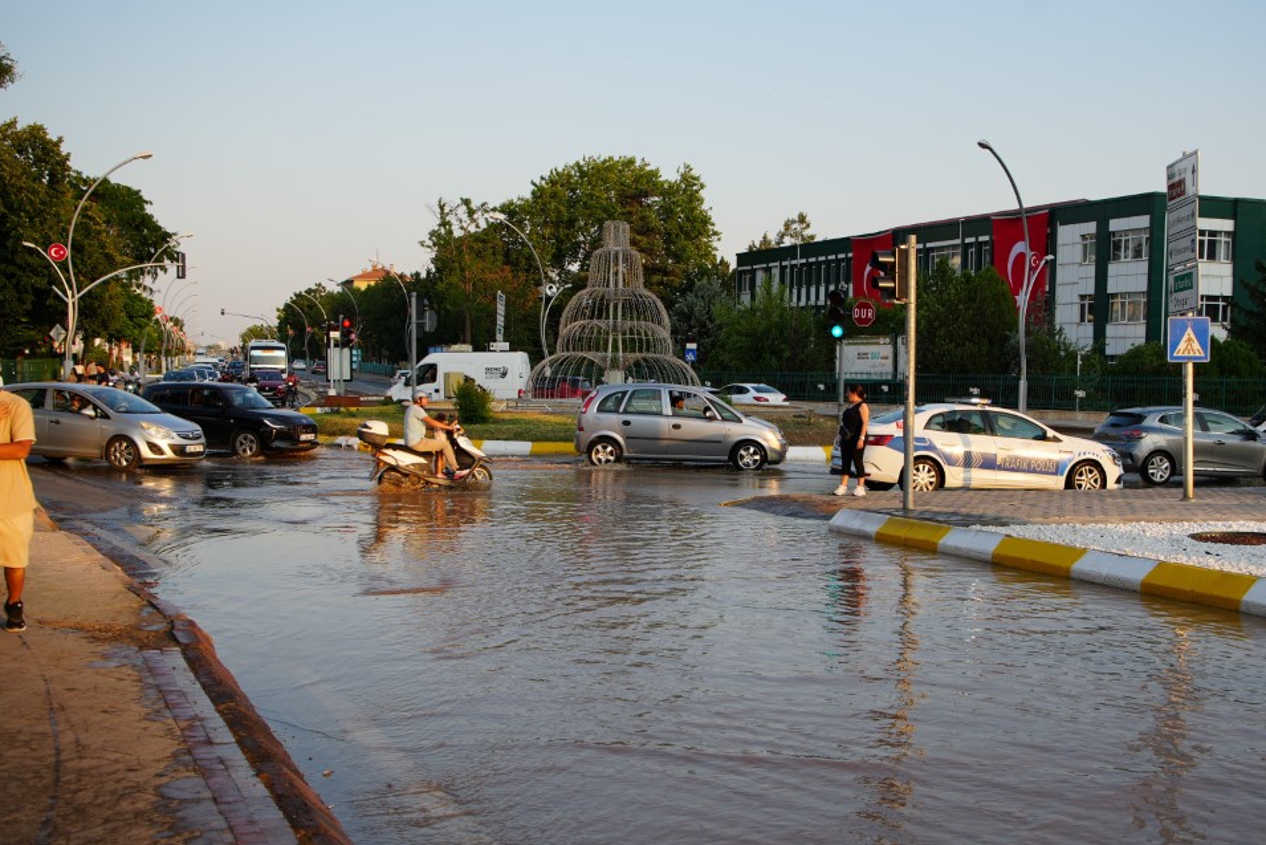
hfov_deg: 47.2
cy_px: 464
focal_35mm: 41
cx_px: 738
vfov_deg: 32.6
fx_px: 1442
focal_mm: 34
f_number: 5
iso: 100
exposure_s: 1/200
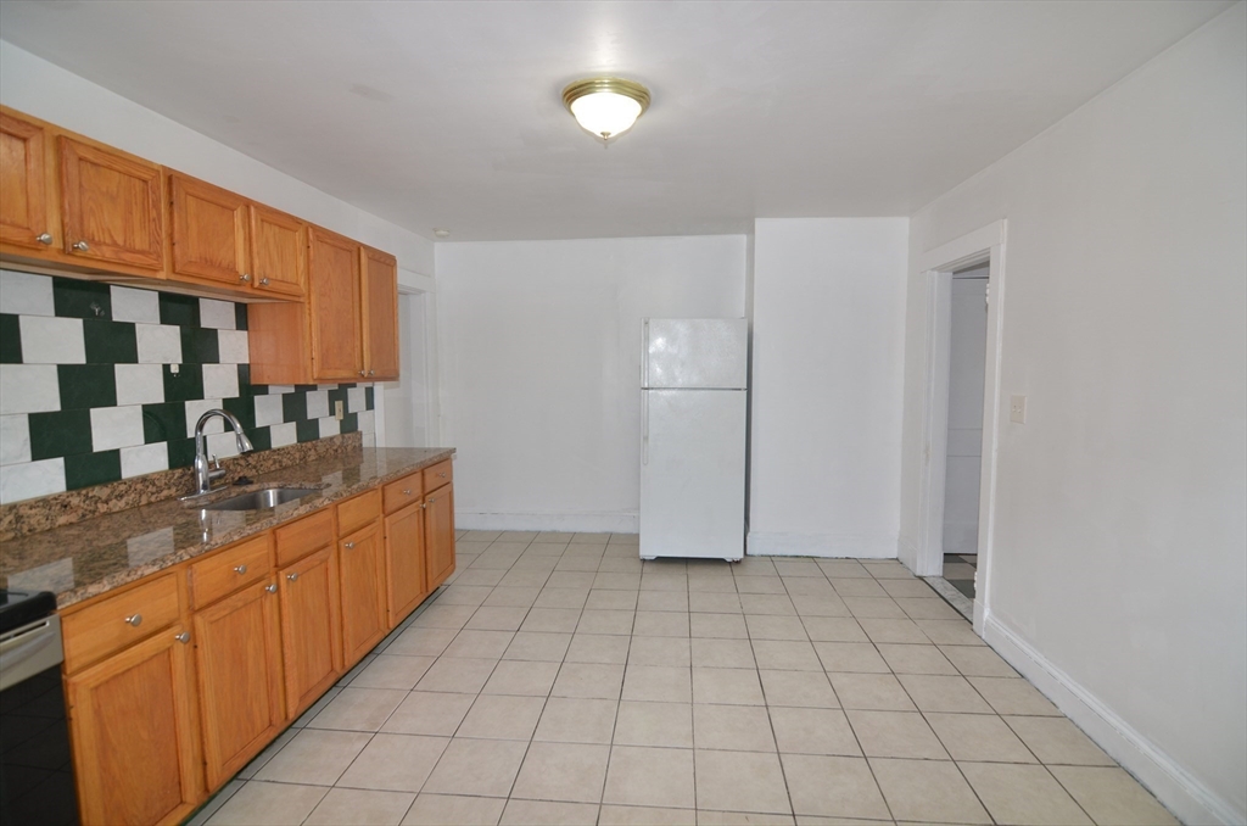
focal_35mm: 16
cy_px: 413
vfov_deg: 71.8
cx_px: 624
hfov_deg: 95.1
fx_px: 570
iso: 400
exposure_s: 1/60
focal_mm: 11
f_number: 4
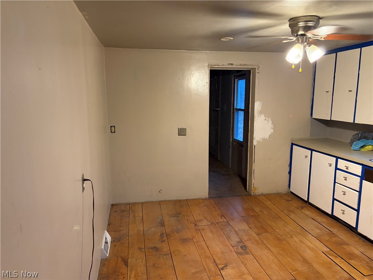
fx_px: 280
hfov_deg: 67.3
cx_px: 186
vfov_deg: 53.1
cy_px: 140
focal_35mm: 26
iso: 400
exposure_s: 1/60
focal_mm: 5.96
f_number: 1.6
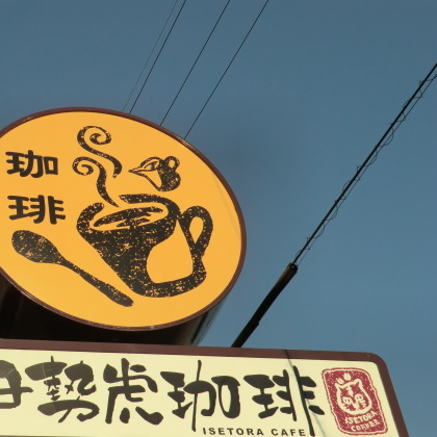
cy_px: 246
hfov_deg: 23.1
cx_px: 107
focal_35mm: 74
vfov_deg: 23.3
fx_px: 1057
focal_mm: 9.8
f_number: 9.7
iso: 80
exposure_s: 1/200
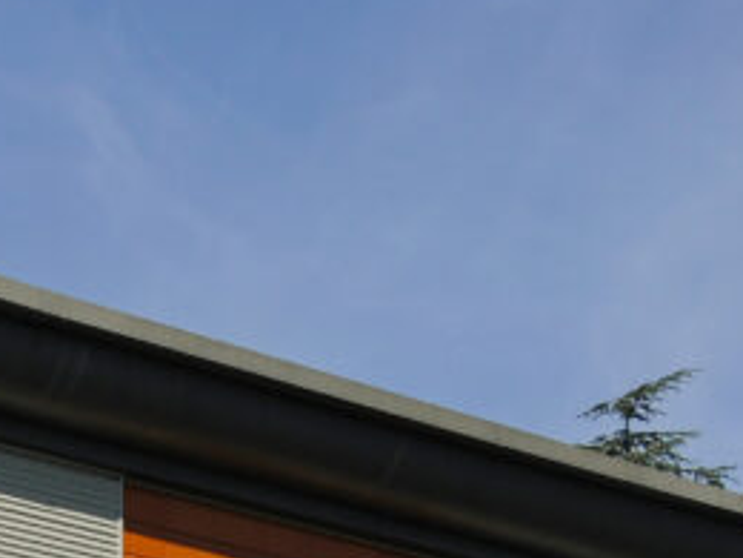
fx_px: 2919
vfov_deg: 10.5
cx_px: -589
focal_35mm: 136
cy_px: 890
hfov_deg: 13.1
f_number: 8
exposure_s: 1/1000
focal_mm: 24
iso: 200
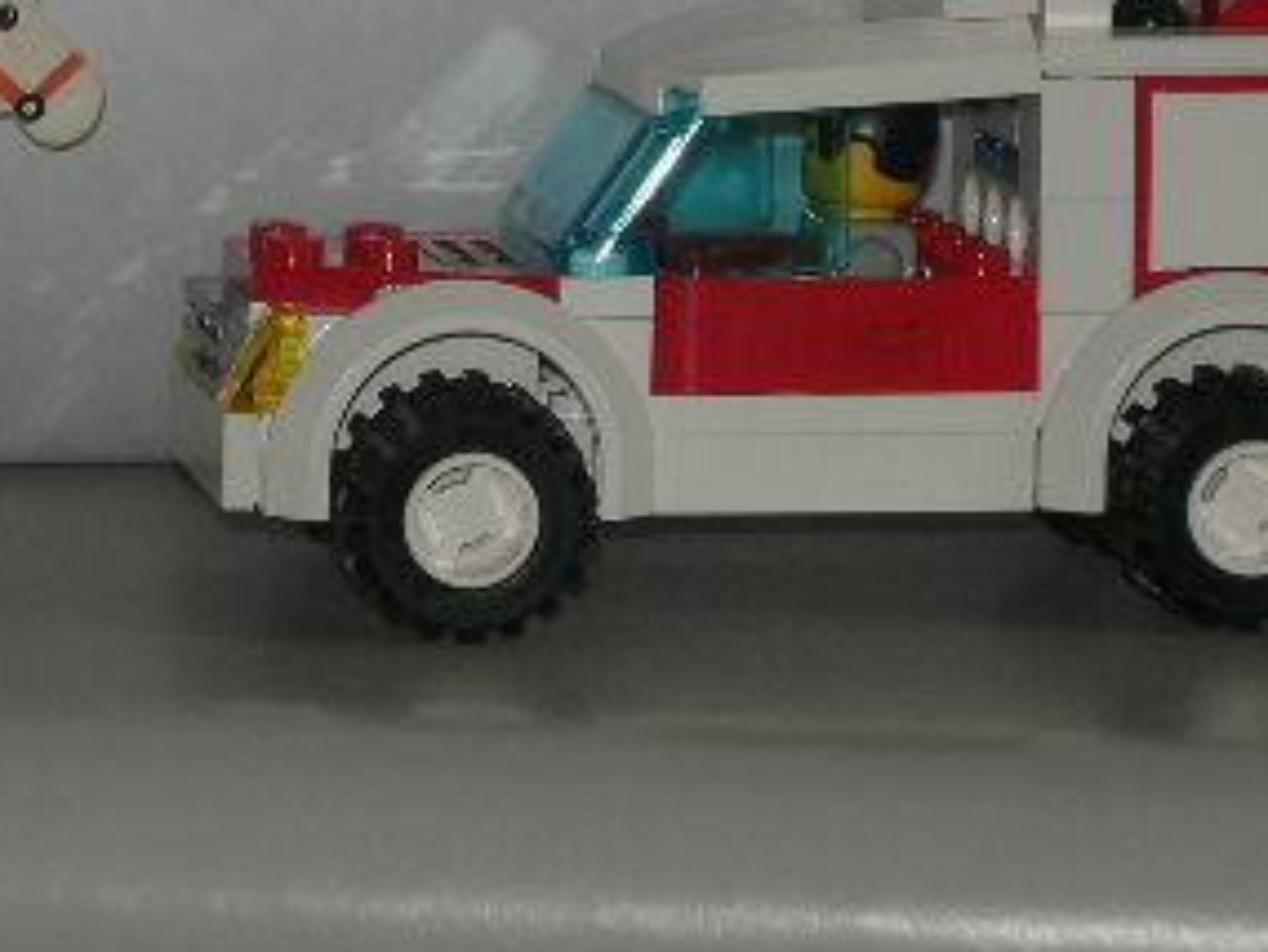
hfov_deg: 7.8
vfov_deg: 5.8
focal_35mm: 254
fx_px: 9308
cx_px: 222
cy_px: -22
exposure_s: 1/60.1
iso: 64
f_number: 4.9
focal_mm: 23.4
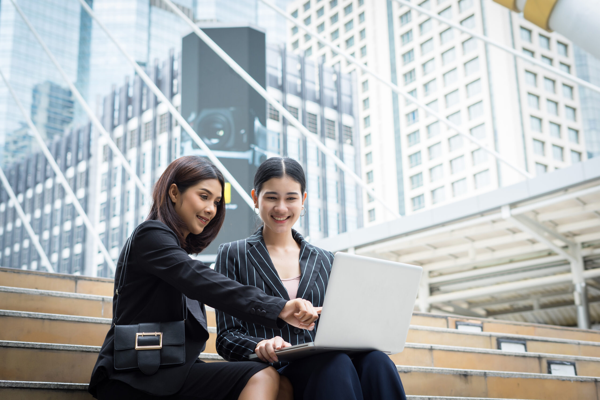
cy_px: 200
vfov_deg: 27.0
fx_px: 834
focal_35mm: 50
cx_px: 300
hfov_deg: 39.6
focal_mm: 50
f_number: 4
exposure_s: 1/200
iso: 100
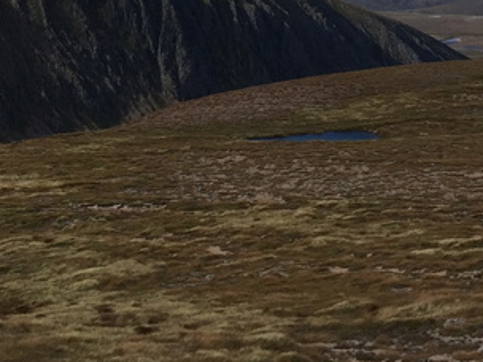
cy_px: -135
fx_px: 1242
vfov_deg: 15.6
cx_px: 187
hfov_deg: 22.0
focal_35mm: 89
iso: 32
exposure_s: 1/1980
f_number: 2.2
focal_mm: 4.15
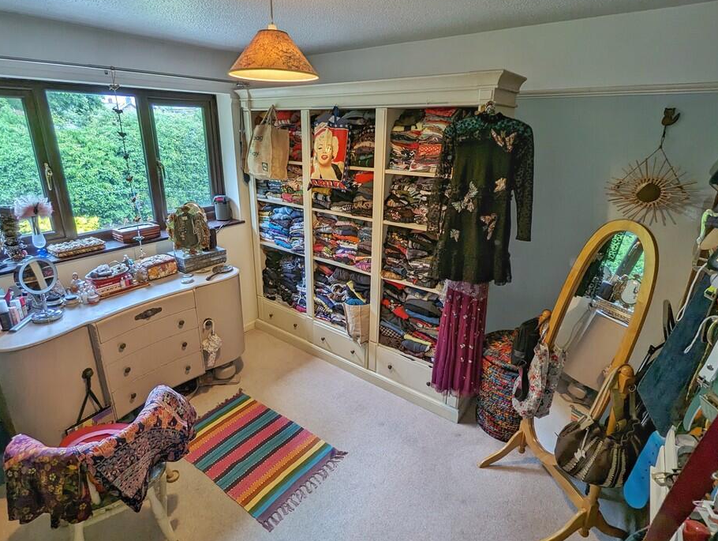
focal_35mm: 18
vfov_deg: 71.7
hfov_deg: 87.7
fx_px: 374
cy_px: 255
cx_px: 350
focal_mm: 2.35
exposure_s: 1/32.1
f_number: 2.2
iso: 34
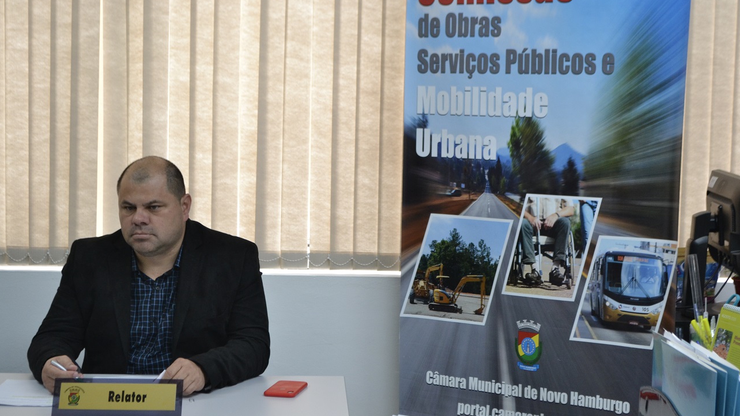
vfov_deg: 17.2
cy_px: 199
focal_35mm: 70
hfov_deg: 30.2
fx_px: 1373
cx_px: 371
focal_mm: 44
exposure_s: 1/50
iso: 800
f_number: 5.6
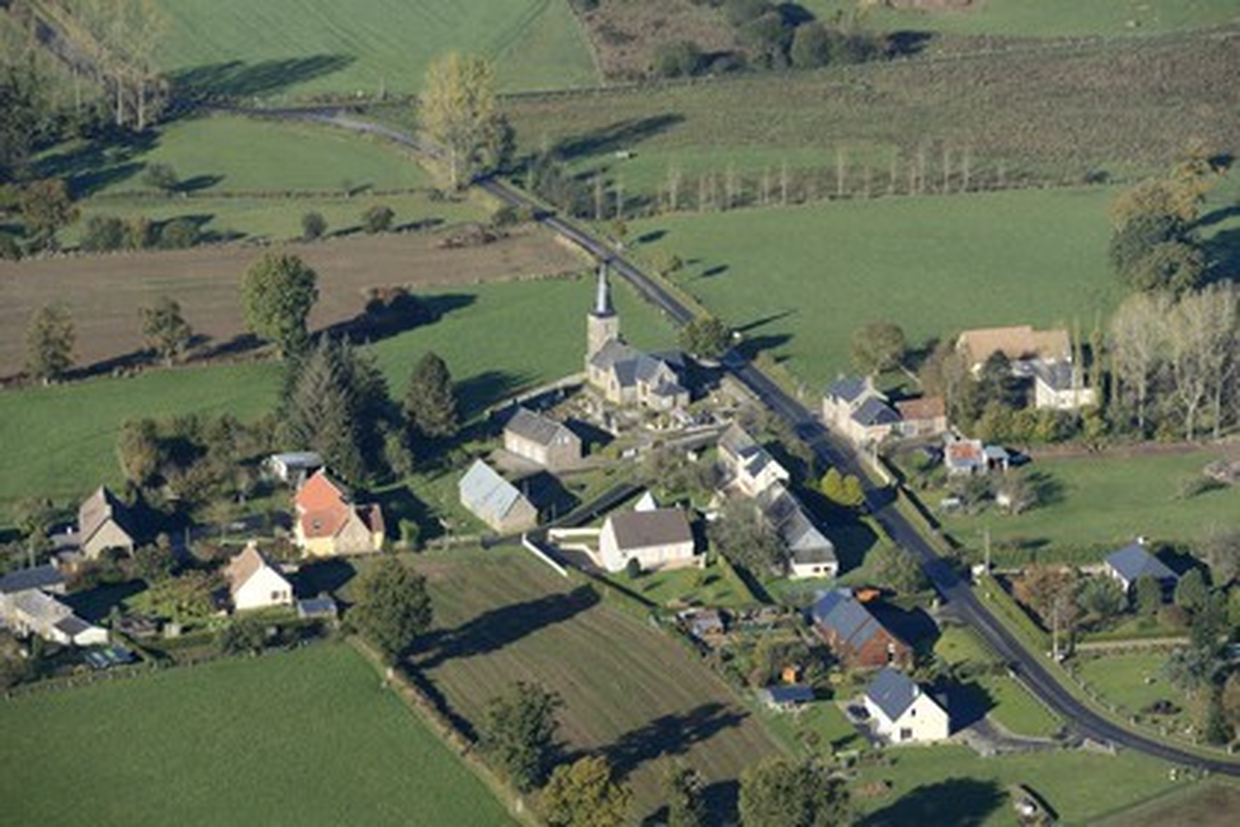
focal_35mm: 160
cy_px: 414
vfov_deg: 8.6
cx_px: 620
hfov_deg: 12.8
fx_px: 5511
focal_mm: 160
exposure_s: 1/1000
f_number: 7.1
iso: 400
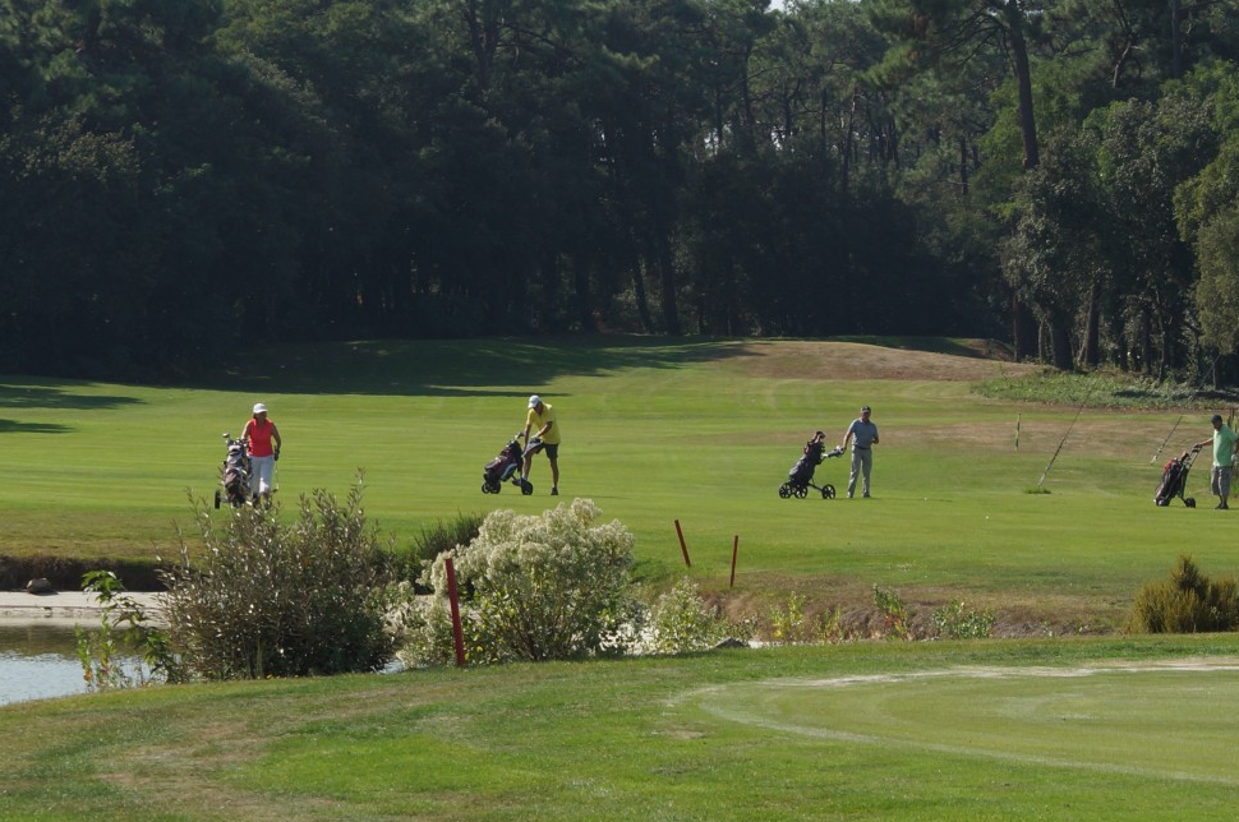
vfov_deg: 7.2
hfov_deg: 10.8
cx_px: 594
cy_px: 421
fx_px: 6530
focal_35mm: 190
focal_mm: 60
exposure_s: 1/320
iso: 100
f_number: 8
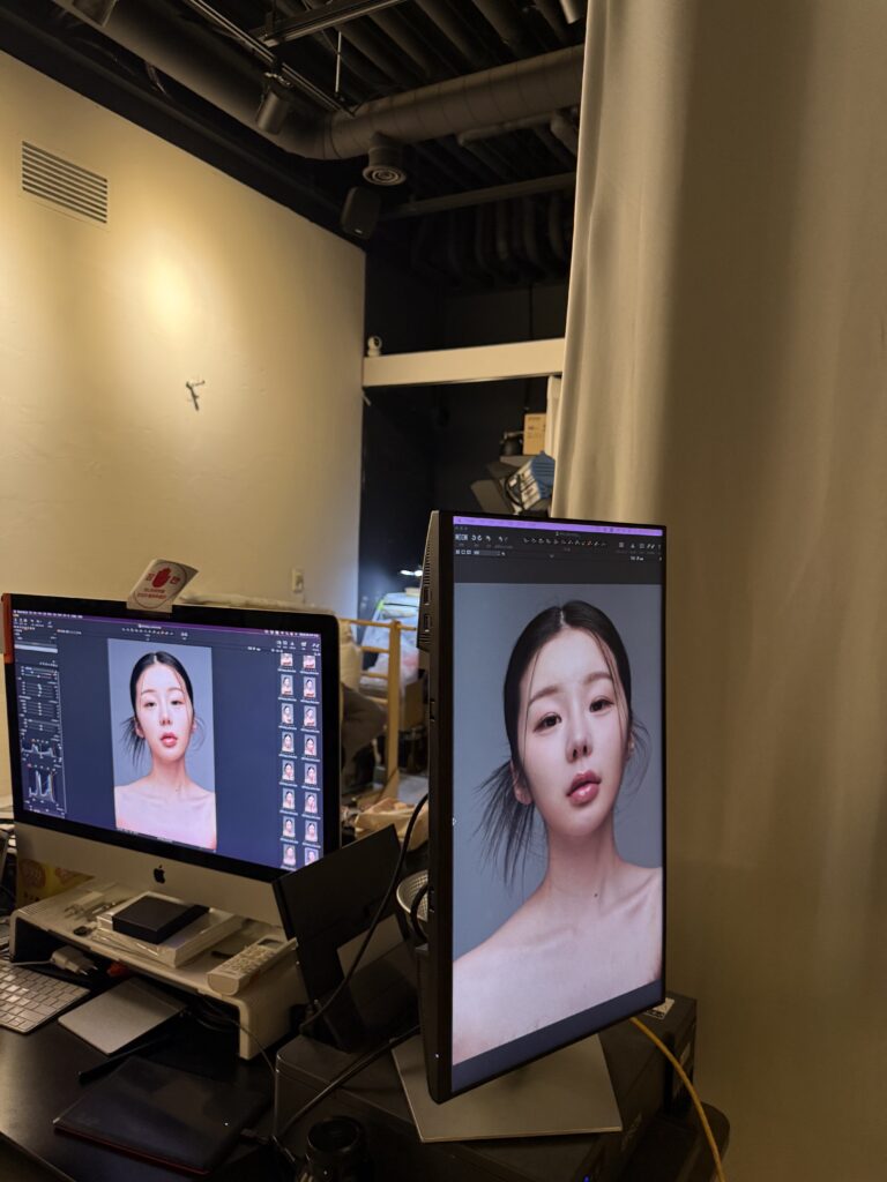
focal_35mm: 24
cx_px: 444
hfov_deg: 56.8
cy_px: 591
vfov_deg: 71.6
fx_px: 820
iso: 250
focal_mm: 6.76
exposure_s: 1/60
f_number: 1.78
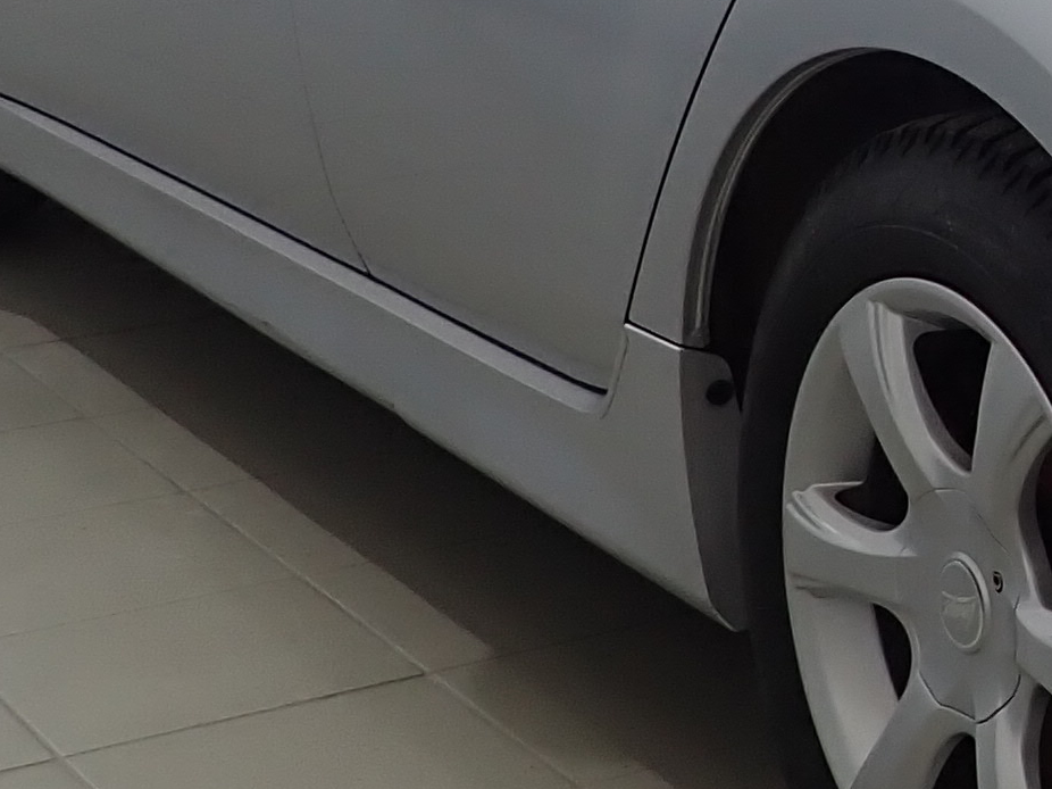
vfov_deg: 13.3
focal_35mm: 108
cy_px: -149
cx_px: 1721
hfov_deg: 16.2
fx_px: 3281
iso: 100
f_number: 2
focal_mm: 4.5
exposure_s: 1/60
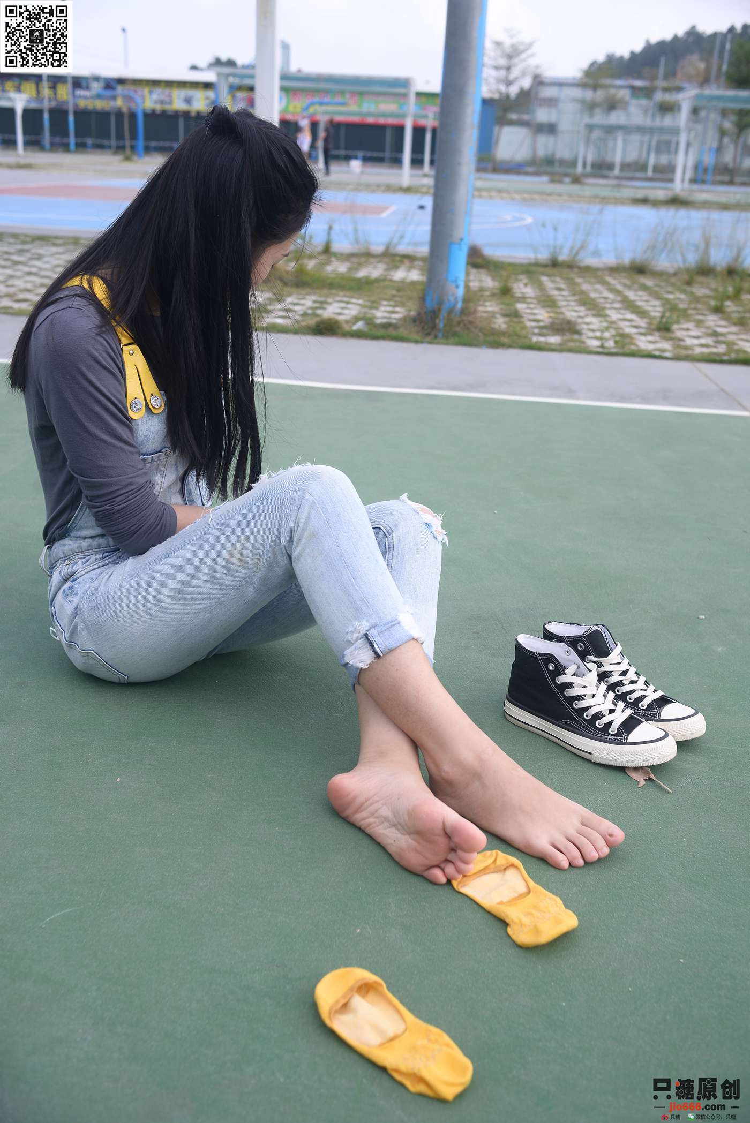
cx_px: 375
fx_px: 1093
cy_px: 562
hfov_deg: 37.9
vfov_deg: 54.4
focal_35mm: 35
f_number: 6.3
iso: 100
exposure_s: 1/250
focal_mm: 35
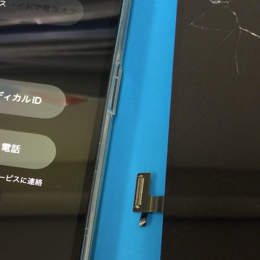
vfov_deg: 27.2
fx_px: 535
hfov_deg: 27.3
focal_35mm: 63
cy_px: 165
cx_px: 113
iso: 64
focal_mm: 4.15
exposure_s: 1/15
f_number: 2.2
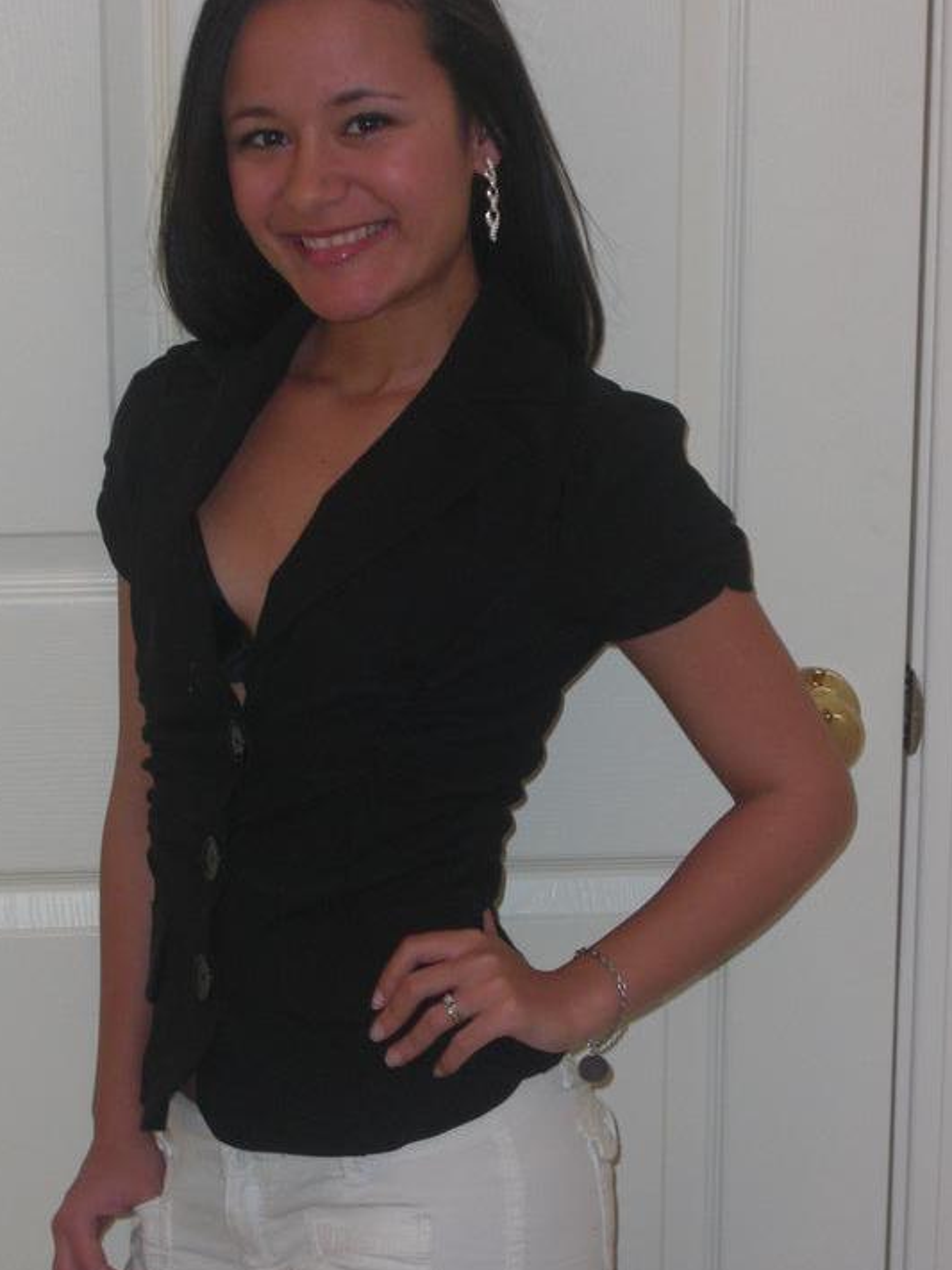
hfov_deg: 14.8
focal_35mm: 100
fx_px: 3668
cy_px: 653
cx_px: 437
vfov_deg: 19.6
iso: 200
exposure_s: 1/30
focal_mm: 15.7
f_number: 4.8
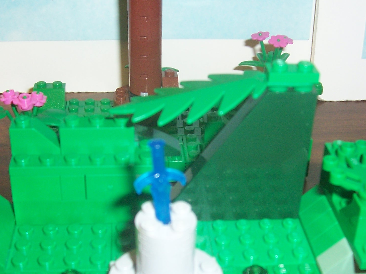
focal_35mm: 59
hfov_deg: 32.7
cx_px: 201
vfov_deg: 24.7
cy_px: 173
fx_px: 624
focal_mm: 5.6
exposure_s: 1/60
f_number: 2.7
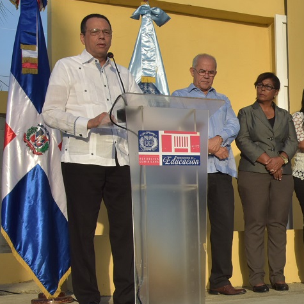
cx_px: 356
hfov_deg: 22.0
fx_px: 725
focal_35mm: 73
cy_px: 182
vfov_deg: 23.6
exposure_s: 1/640
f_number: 13
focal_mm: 34
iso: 1000
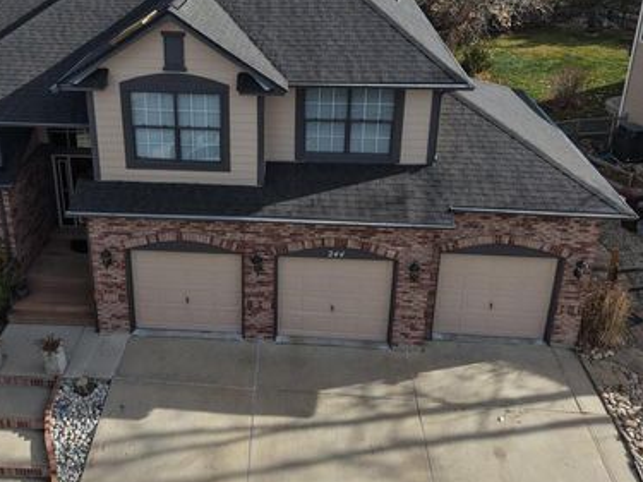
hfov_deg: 48.6
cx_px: 250
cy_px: 123
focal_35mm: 38
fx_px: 706
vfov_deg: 36.8
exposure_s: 1/6000
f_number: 1.8
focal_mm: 8.67
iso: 270
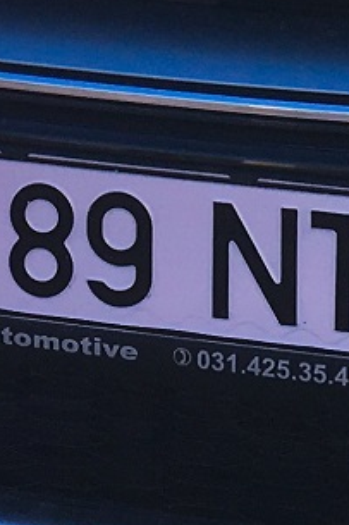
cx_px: -52
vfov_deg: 9.5
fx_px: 2926
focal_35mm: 201
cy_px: -546
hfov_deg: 6.8
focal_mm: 4.15
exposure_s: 1/605
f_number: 2.2
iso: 25
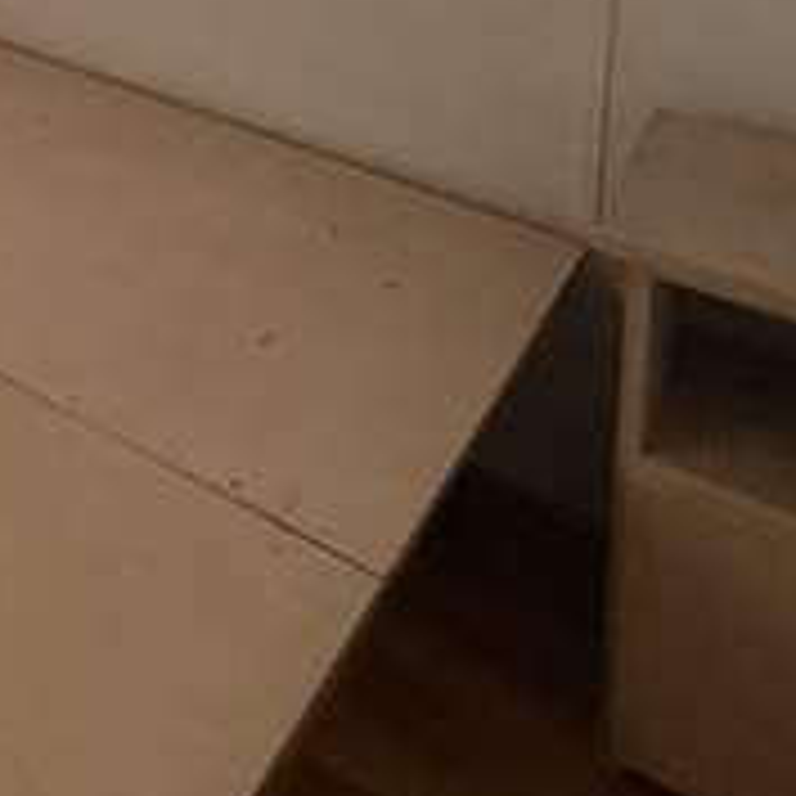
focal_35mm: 56
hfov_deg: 22.8
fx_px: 1457
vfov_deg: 23.9
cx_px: -490
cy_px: -414
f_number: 2.2
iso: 200
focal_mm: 2.22
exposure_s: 1/120
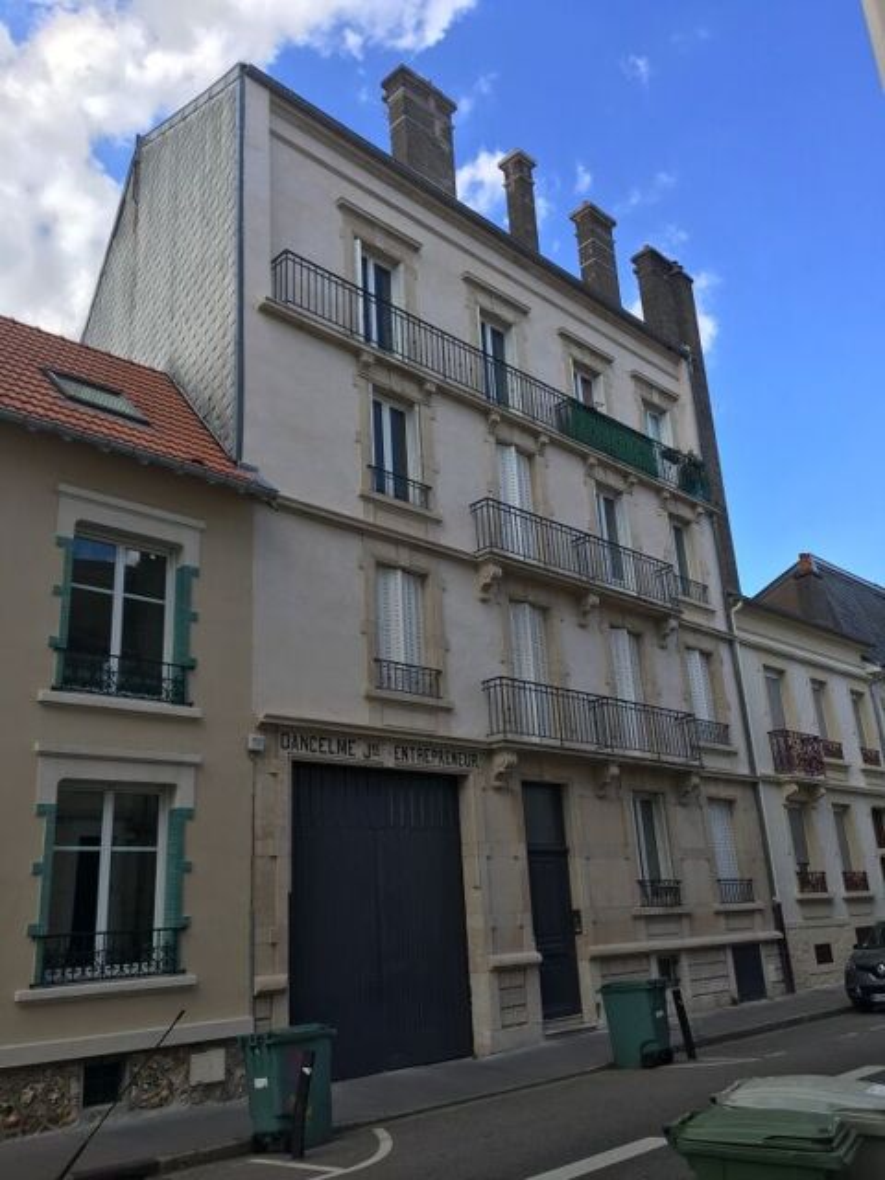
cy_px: 590
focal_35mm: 29
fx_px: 989
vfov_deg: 61.7
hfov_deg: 48.2
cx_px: 442
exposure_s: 1/641
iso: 25
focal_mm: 4.15
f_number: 2.2
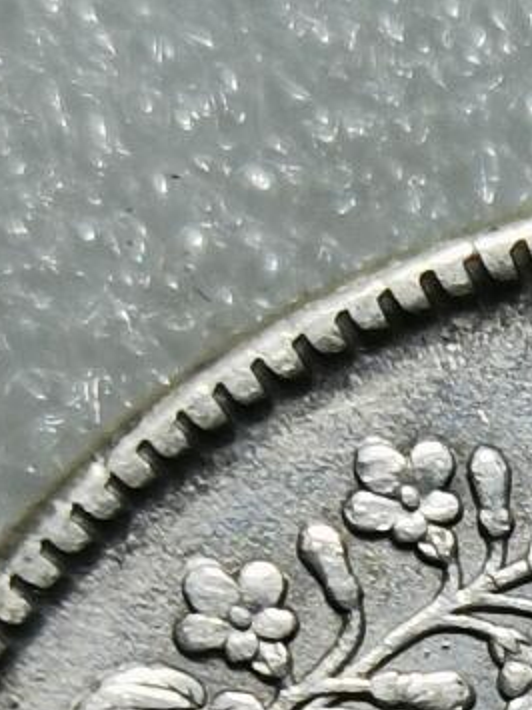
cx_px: 910
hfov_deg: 5.2
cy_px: 1158
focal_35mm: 284
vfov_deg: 6.8
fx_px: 5823
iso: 50
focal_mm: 6.67
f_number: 1.9
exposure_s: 1/118
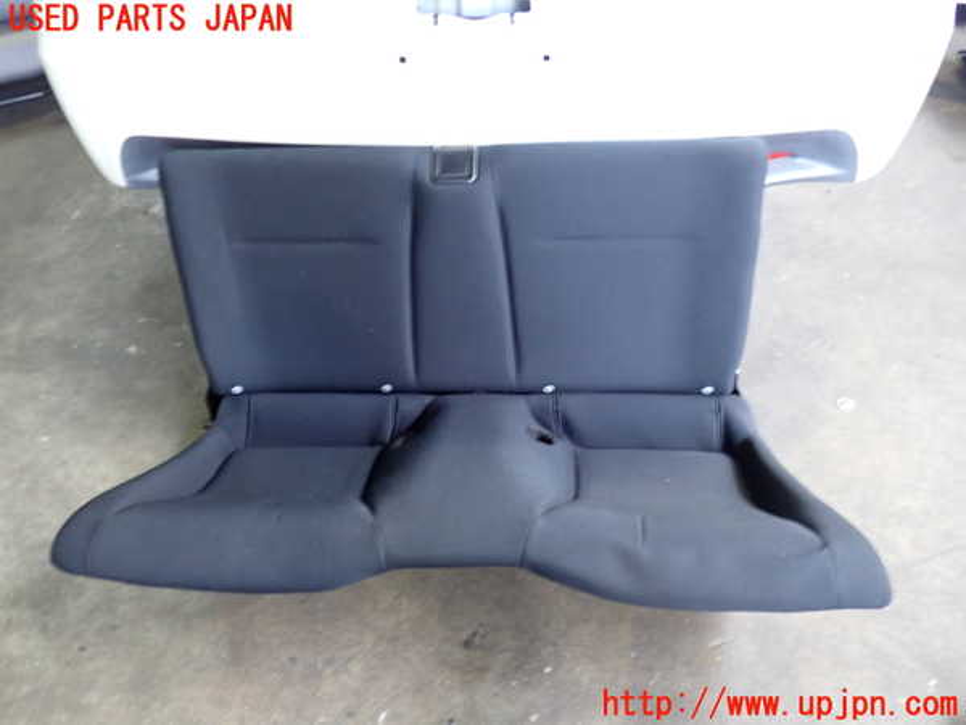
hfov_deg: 60.0
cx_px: 483
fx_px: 837
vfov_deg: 46.8
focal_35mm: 30
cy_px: 362
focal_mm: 5.4
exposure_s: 1/30
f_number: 2.3
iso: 500
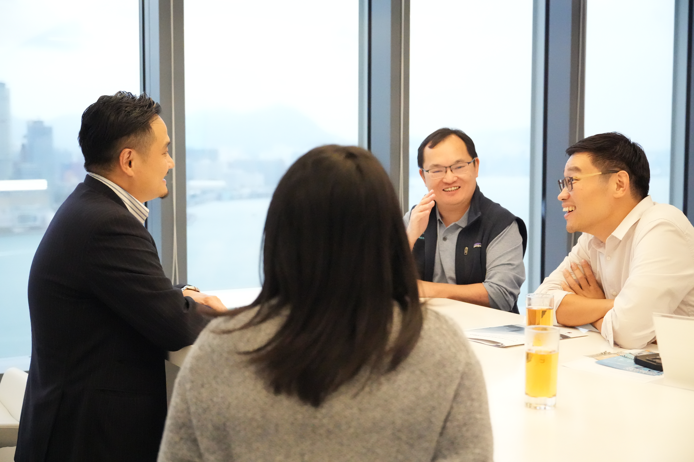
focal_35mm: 49
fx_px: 945
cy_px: 231
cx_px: 347
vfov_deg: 27.5
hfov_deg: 40.3
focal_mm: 49
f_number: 4
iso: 25600
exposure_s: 1/2000
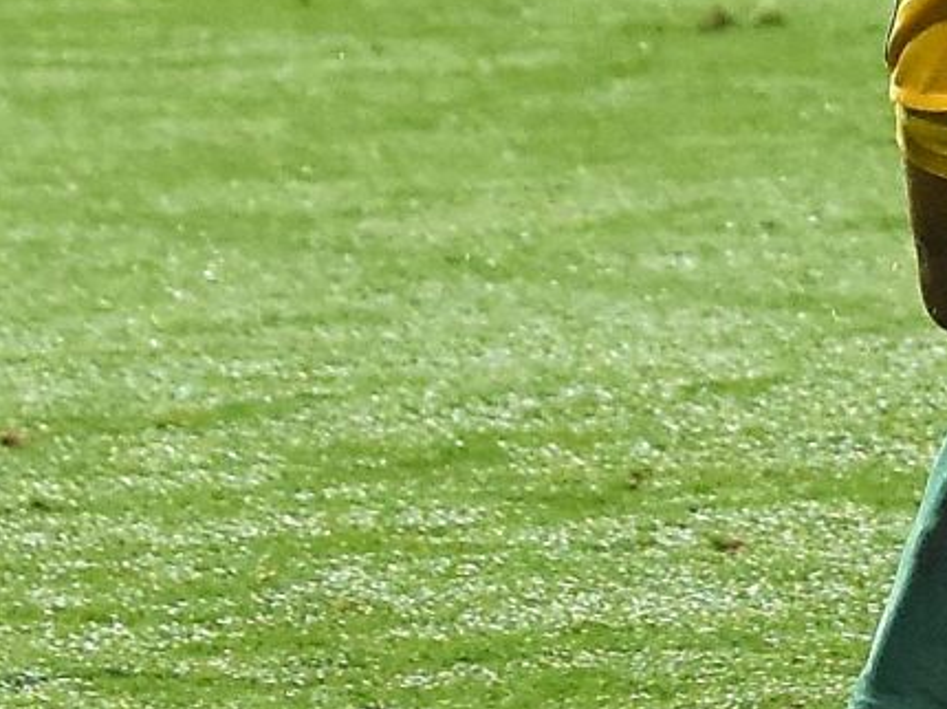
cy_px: -293
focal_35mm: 451
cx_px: 1405
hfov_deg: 4.4
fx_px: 12331
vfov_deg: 3.3
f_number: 2.8
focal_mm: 70
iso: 2000
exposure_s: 1/640
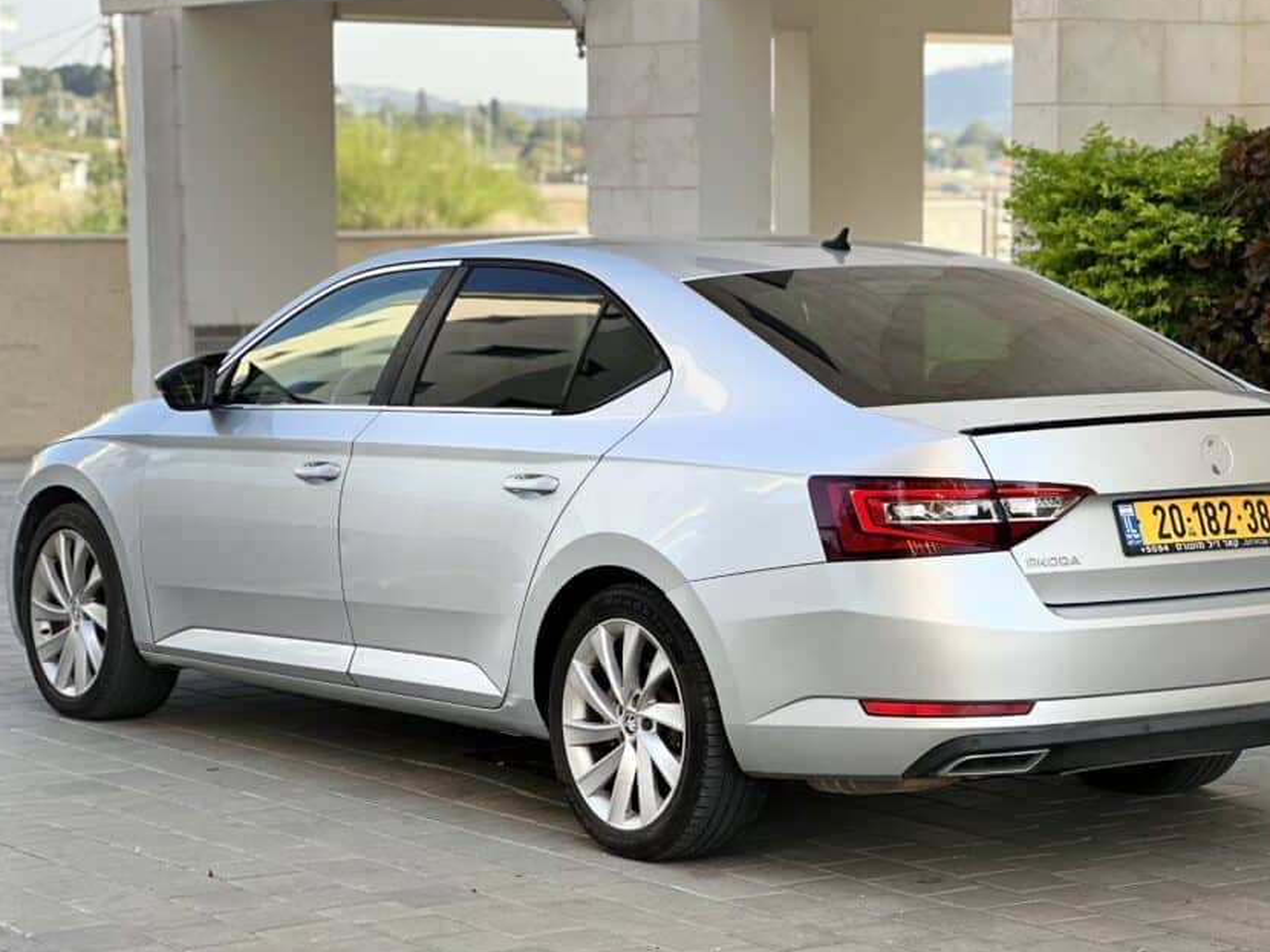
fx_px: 3484
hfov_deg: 20.6
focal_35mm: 95
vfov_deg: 15.5
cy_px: 553
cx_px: 745
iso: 32
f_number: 2.8
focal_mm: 9
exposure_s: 1/121
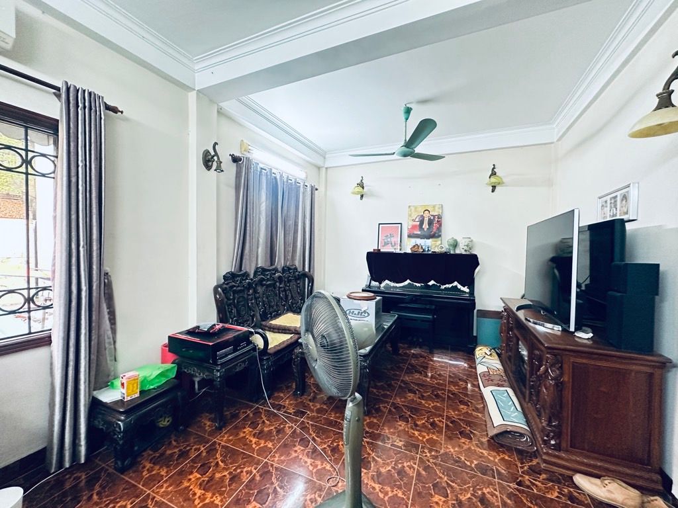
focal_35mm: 14
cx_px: 339
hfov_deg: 102.1
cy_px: 254
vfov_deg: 85.7
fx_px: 274
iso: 400
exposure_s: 1/50
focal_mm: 2.22
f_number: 2.2
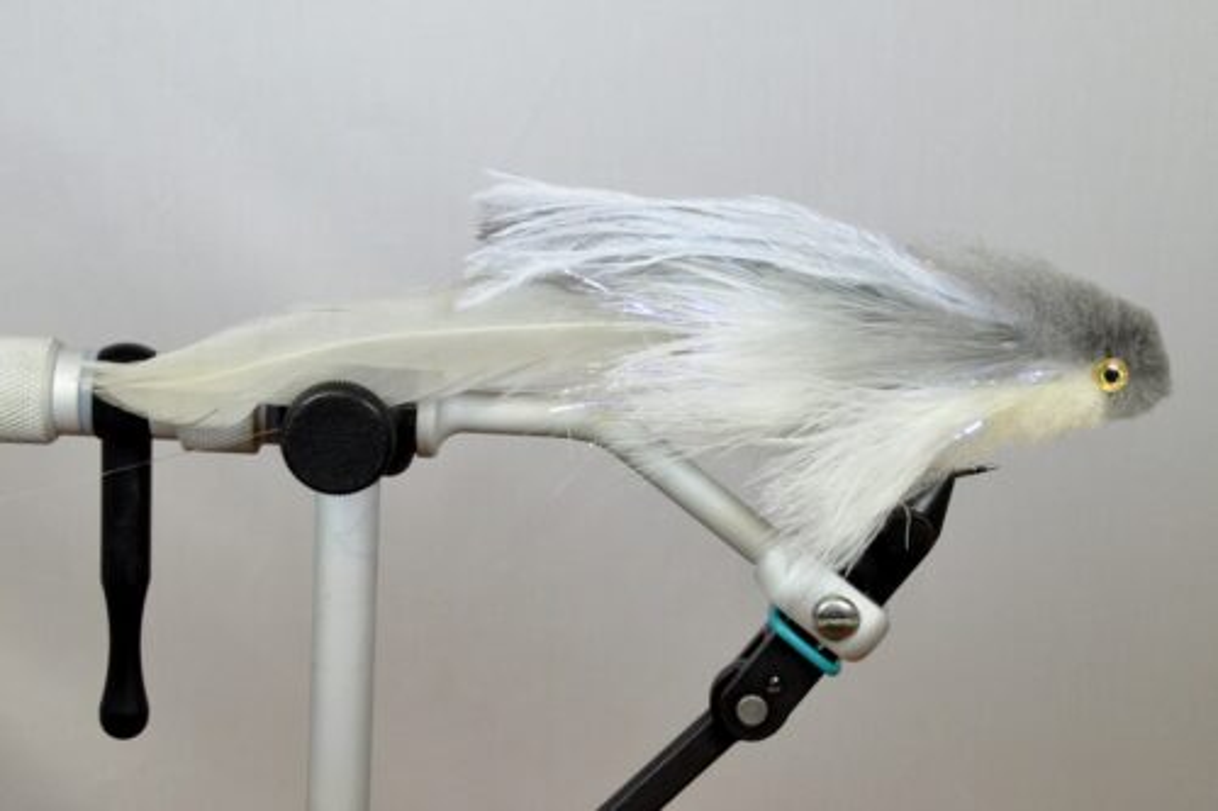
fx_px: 3145
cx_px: 609
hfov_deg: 21.9
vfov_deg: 14.7
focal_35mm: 93
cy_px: 406
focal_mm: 62
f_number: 22
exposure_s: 1/30
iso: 2000
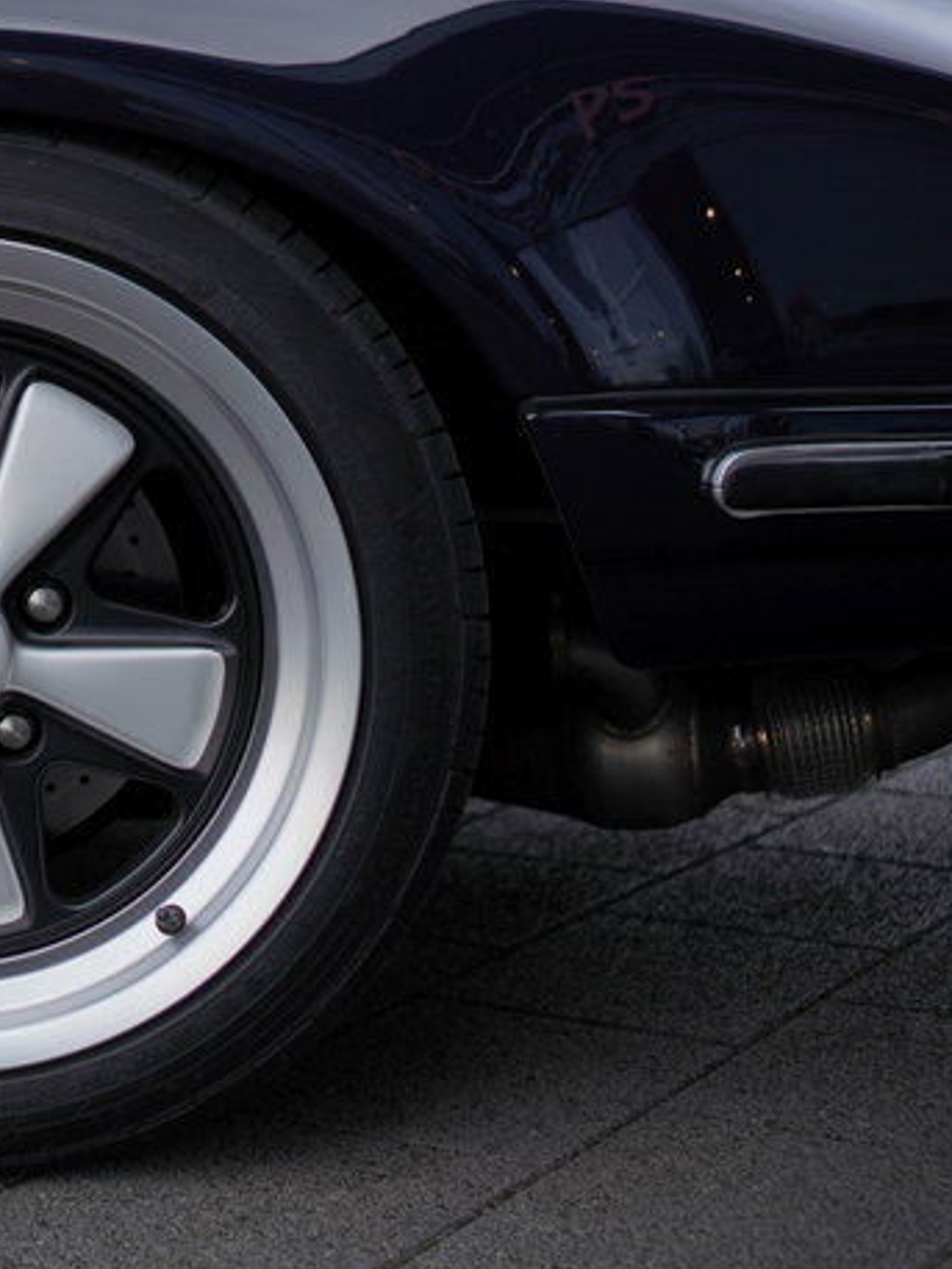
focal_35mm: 85
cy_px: 614
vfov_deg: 23.1
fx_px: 3108
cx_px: -39
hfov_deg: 17.0
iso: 200
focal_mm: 35
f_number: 2.2
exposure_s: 1/3200
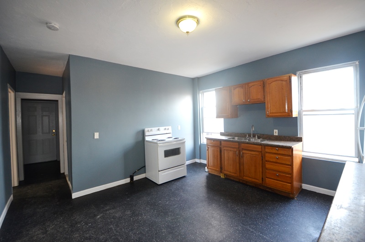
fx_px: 152
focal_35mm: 15
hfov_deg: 100.5
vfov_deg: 77.1
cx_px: 182
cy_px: 121
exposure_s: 1/60
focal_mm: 10
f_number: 4
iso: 800
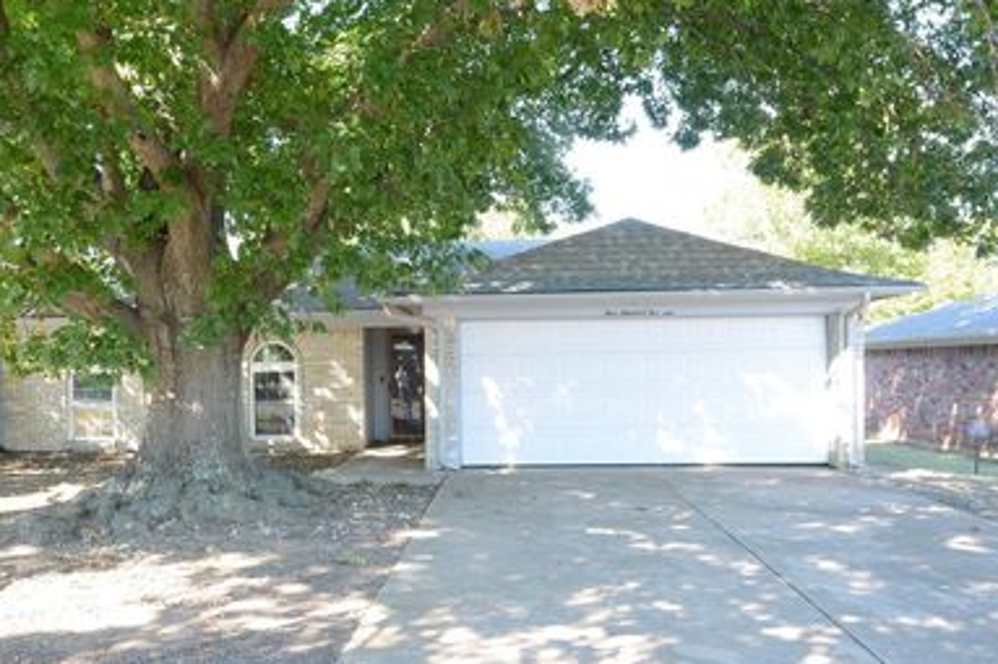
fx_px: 831
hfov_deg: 61.8
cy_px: 374
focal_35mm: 30
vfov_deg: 43.5
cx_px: 438
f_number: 11
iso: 720
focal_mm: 23
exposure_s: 1/30
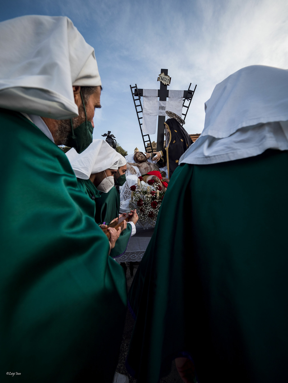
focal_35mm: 14
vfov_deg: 102.1
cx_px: 144
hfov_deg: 85.7
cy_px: 192
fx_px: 155
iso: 200
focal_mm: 7
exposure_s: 1/1600
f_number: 2.8
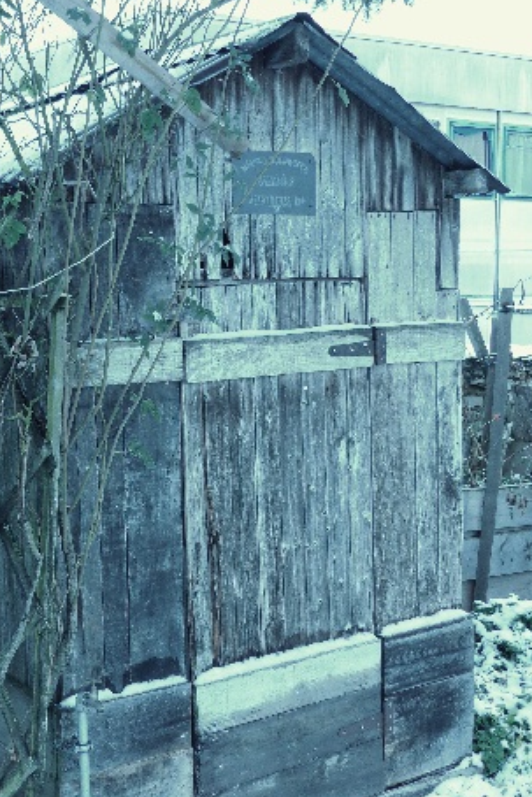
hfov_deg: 25.7
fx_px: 1152
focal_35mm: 52
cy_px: 341
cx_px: 124
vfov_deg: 38.1
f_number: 3.2
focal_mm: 6.2
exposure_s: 1/125
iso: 100
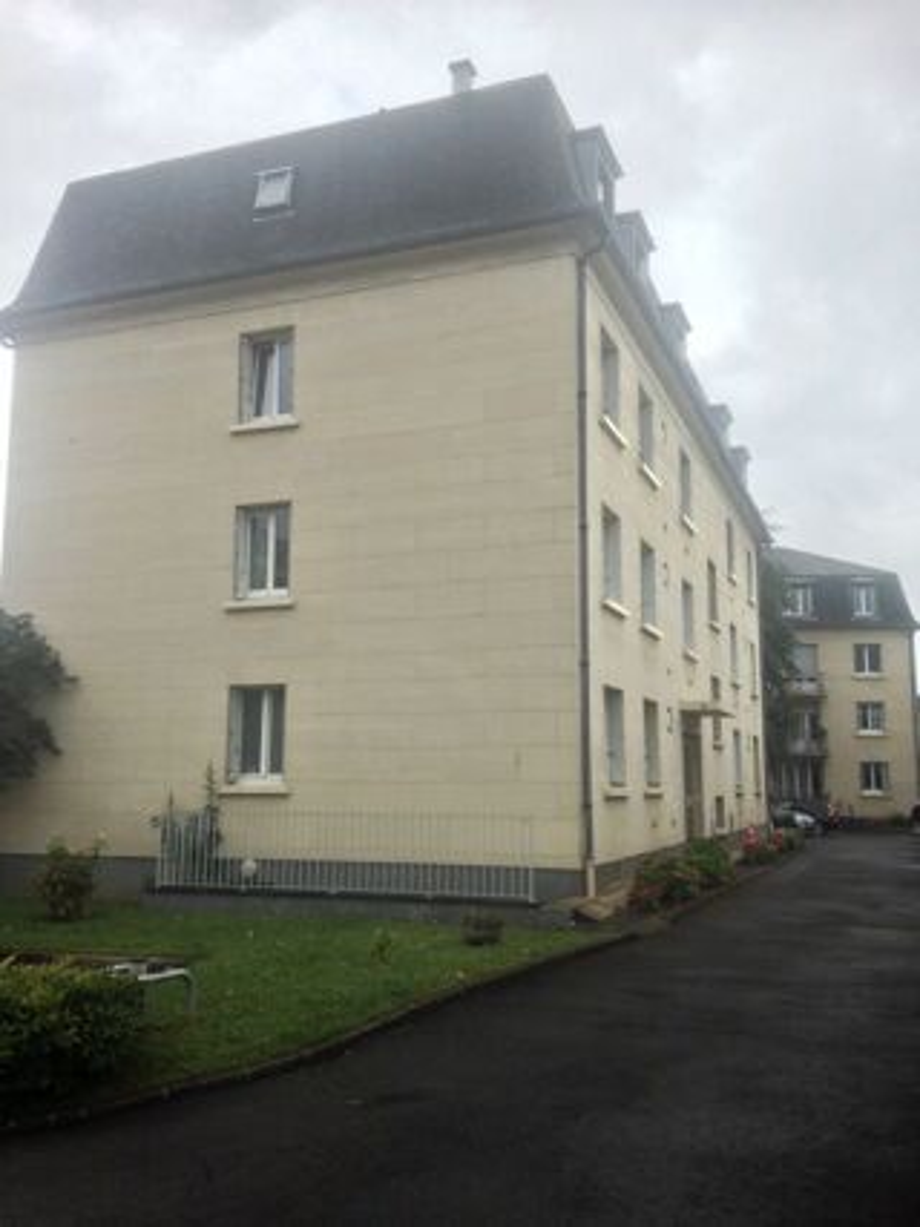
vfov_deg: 55.4
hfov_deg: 42.9
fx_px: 1170
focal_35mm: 33
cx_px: 460
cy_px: 614
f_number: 2.4
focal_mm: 4.12
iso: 50
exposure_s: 1/1261
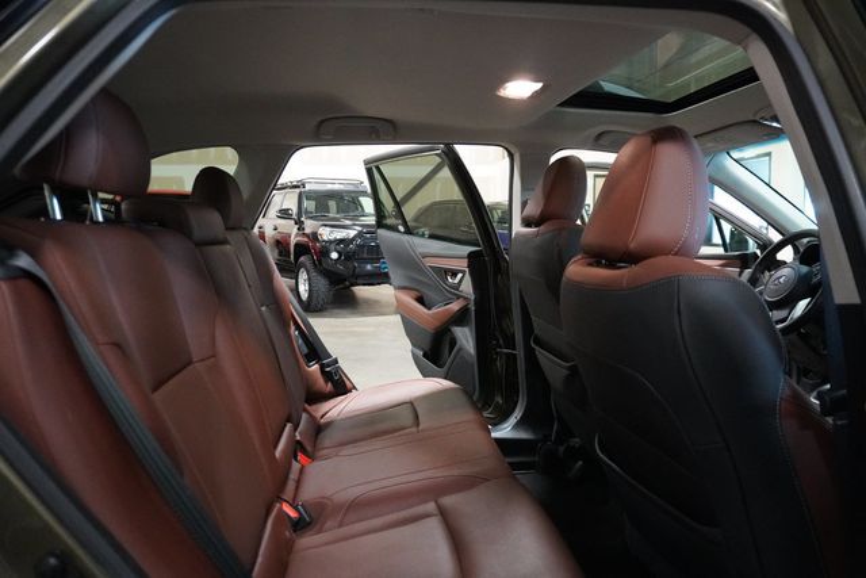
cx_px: 433
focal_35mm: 24
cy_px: 289
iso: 6400
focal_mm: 16
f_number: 3.5
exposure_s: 1/100
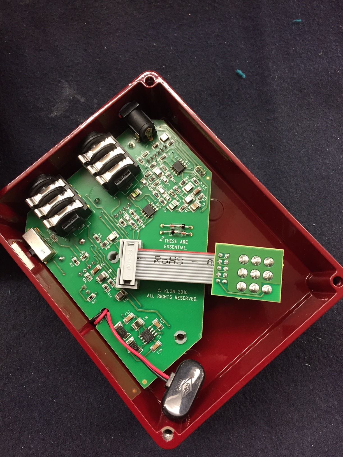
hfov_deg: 48.2
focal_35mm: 29
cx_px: 172
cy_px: 228
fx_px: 383
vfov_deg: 61.7
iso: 100
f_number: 2.2
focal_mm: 4.15
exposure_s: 1/30
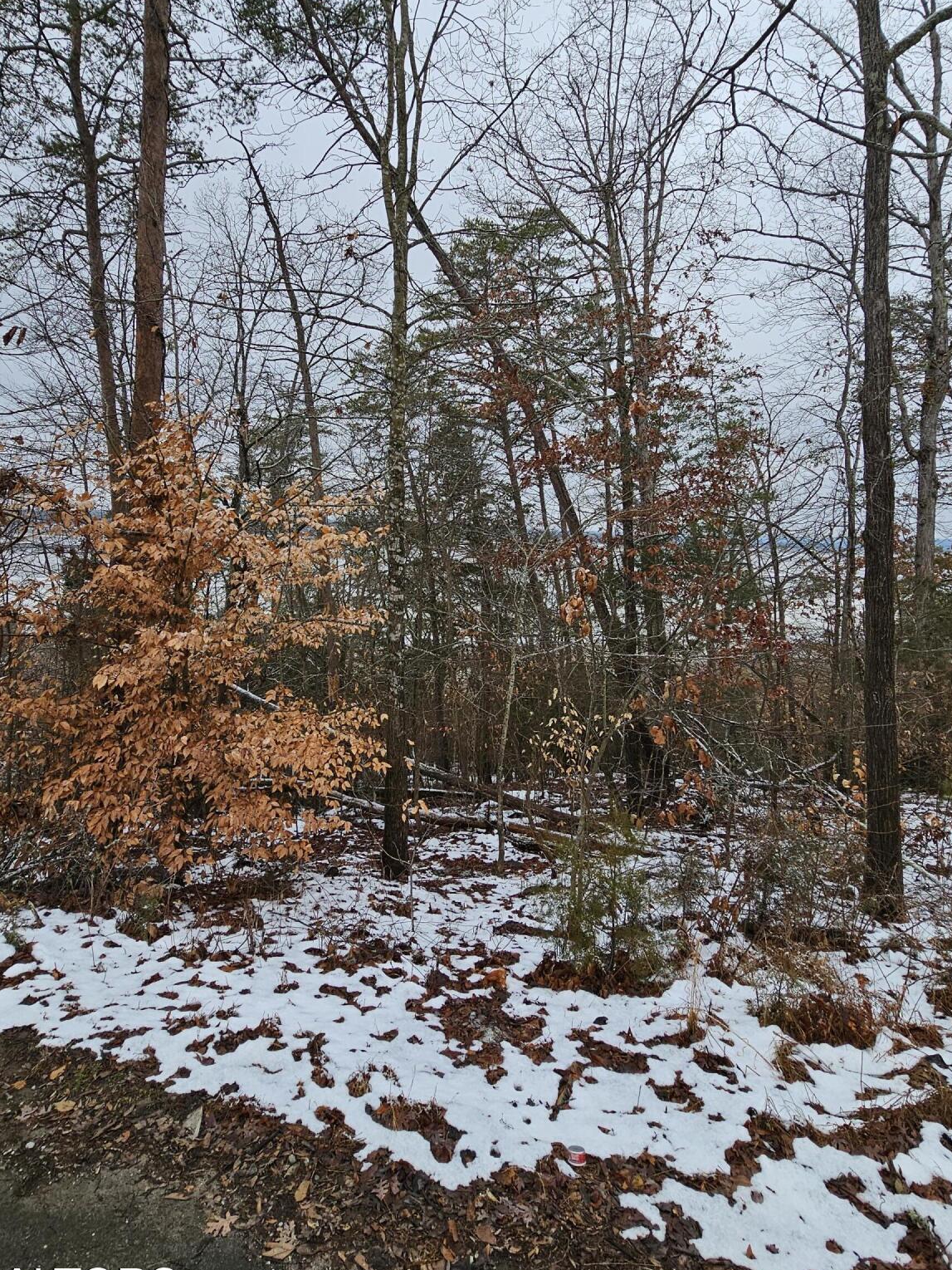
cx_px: 450
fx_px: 623
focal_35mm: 17
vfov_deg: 90.3
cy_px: 532
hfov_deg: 74.7
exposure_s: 1/1016
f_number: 2.2
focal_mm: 2.2
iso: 50
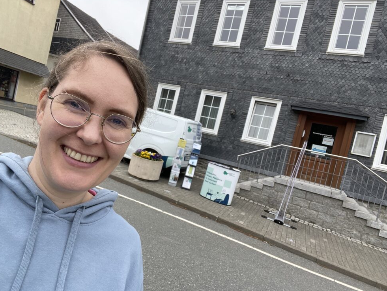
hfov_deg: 71.6
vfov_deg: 56.8
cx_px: 187
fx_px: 268
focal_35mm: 24
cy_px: 140
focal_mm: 2.71
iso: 25
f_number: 2.2
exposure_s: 1/356
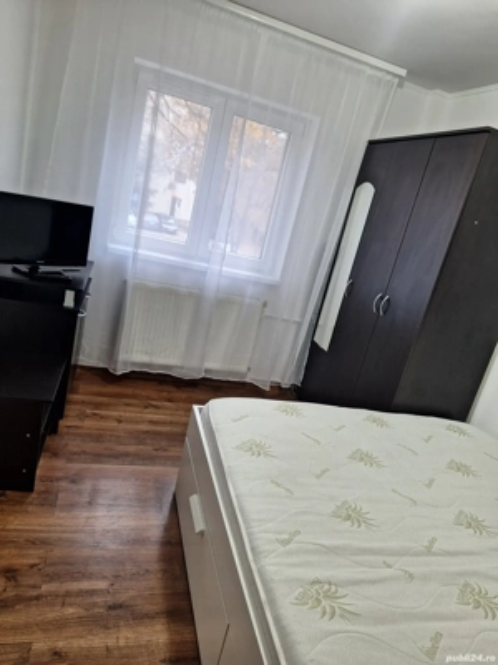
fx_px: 441
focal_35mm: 23
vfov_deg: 73.9
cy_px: 332
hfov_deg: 58.9
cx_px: 249
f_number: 1.8
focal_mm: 5.54
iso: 125
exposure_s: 1/40
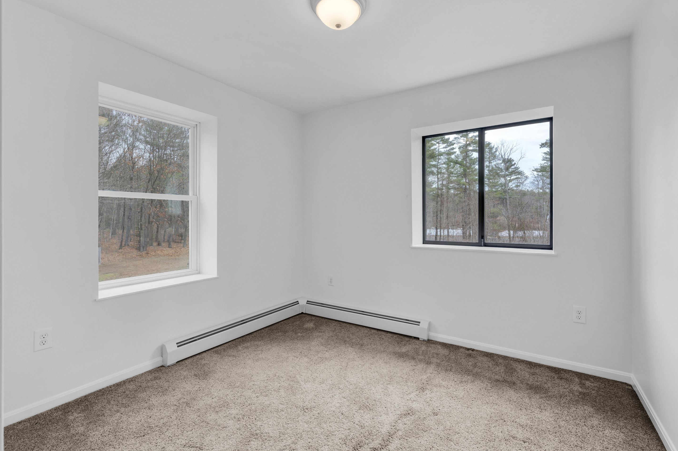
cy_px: 218
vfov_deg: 75.3
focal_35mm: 16
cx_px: 354
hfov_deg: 98.4
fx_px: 292
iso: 250
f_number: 7.1
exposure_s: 1/10
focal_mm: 14.5
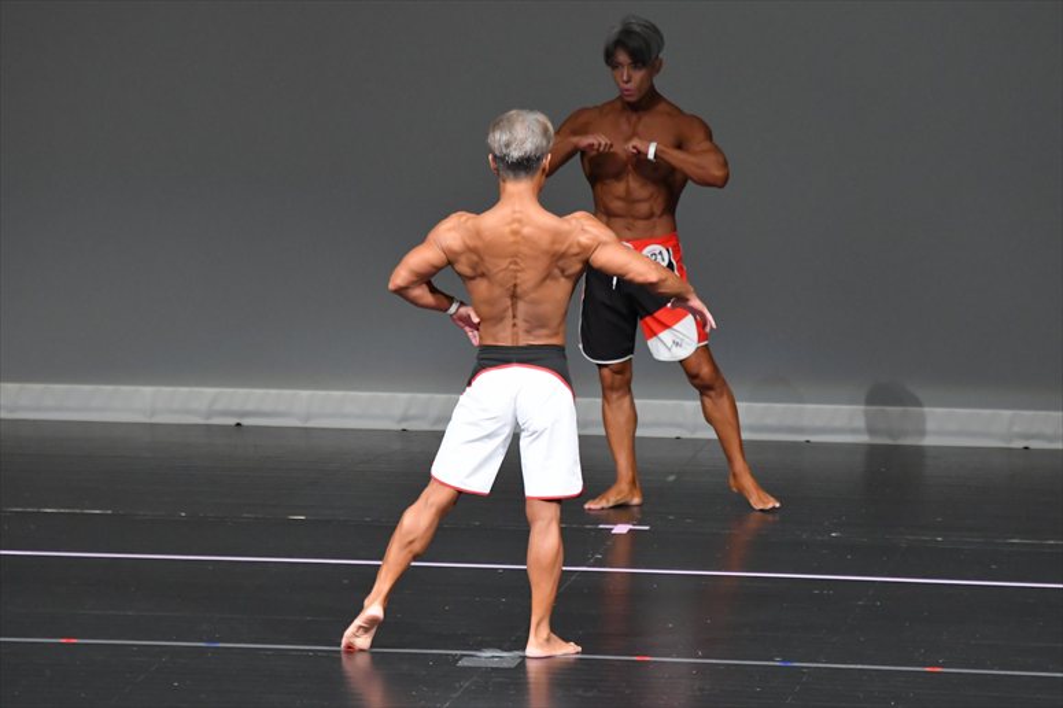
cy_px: 354
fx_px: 9297
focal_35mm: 315
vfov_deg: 4.4
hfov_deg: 6.5
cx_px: 532
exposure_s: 1/400
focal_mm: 210
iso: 5000
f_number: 5.6
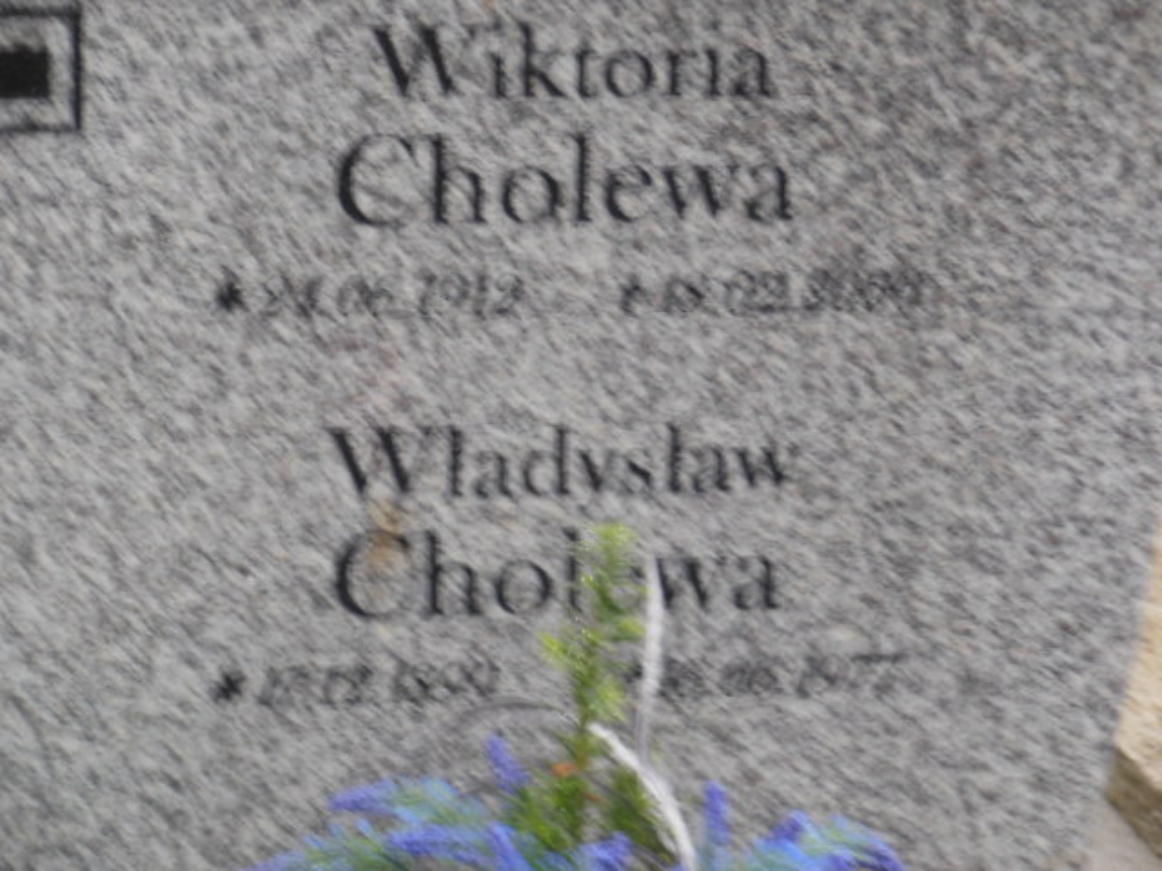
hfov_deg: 13.5
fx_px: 4901
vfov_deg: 10.2
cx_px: 581
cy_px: 436
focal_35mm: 146
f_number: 5.2
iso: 200
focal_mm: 26.1
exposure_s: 1/60
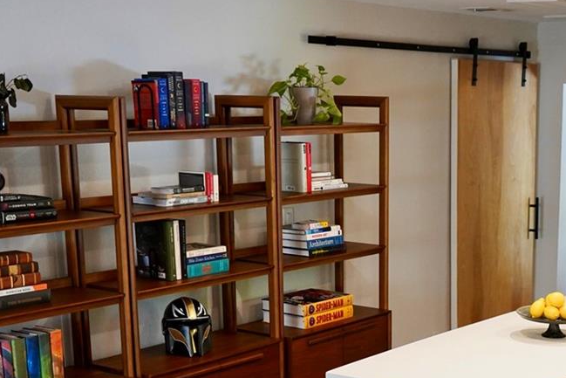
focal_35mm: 69
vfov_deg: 19.2
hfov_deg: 28.6
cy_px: 376
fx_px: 1085
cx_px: 459
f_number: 3.5
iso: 2500
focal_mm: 28
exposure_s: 1/160
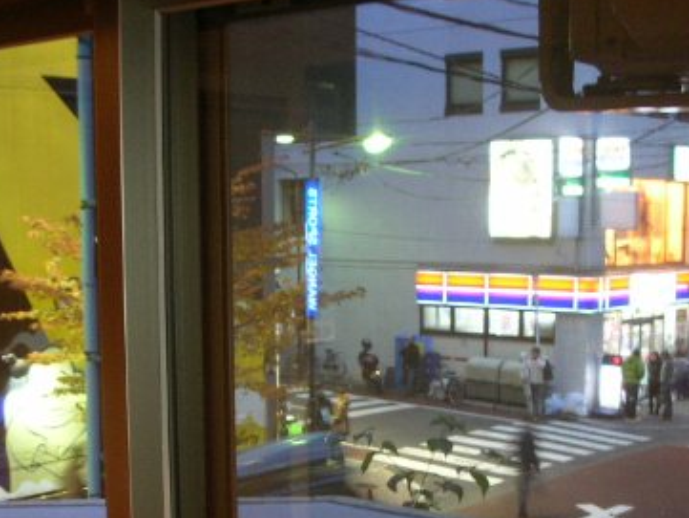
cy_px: 445
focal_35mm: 62
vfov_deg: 23.2
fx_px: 1234
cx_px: 353
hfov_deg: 31.2
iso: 118
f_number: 3
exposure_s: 1/3.9
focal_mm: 5.8
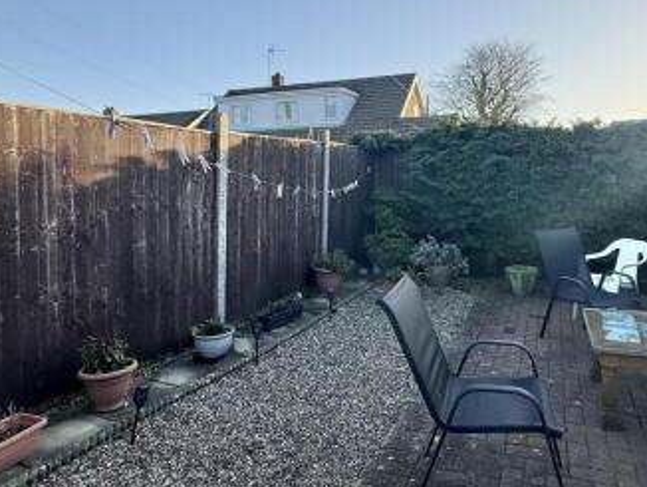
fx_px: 468
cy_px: 192
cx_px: 406
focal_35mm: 25
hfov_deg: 68.2
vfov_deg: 54.5
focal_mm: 2.22
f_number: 2.2
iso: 64
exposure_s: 1/742
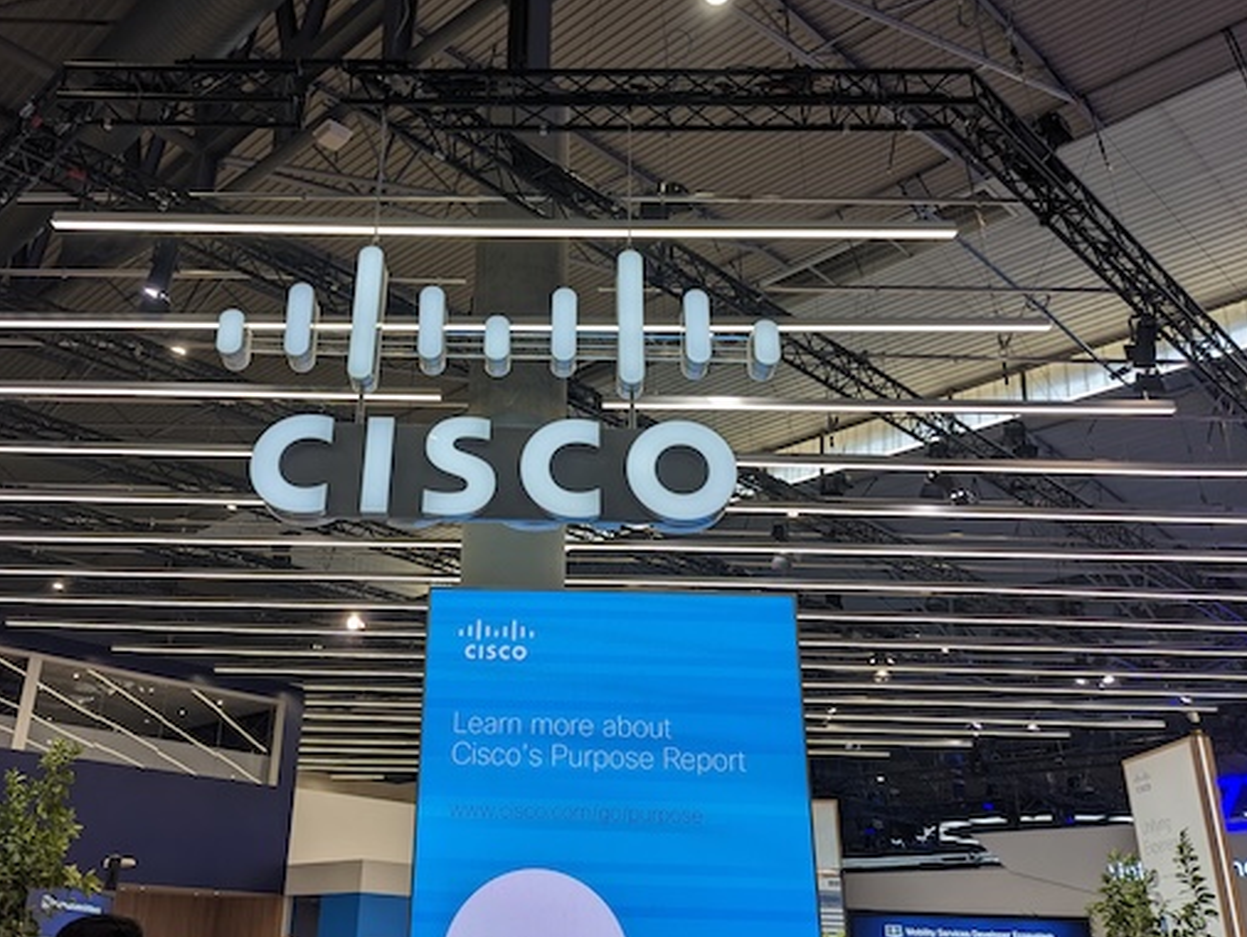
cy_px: 407
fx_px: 1153
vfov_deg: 44.1
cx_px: 520
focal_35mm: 32
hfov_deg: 56.5
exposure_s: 1/344
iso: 46
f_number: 1.73
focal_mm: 4.38
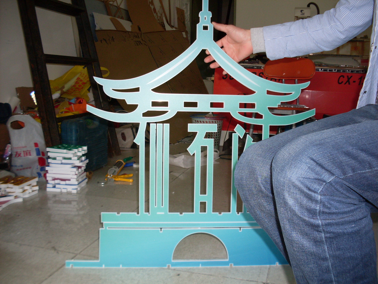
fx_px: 415
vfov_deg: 37.7
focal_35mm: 38
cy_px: 142
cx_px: 189
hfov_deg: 49.0
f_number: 2.8
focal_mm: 6.3
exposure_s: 1/45
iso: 100
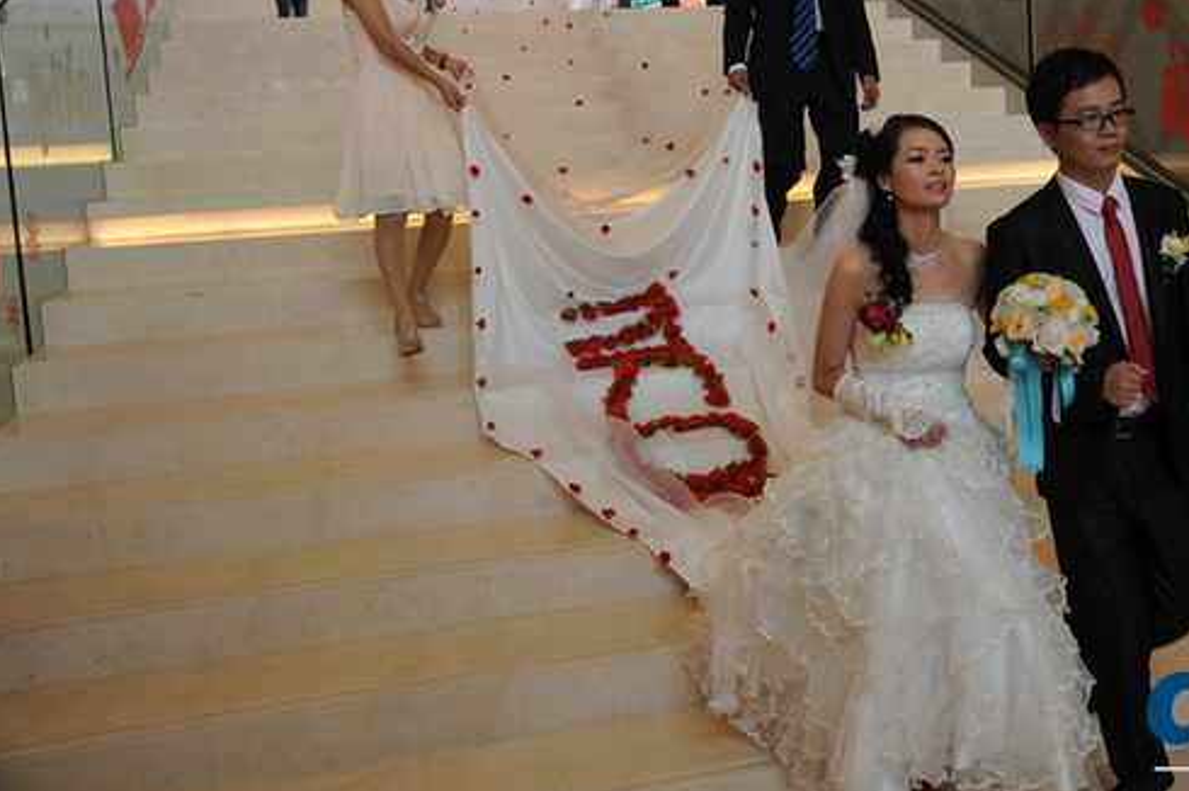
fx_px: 1419
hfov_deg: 44.4
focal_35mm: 43
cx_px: 842
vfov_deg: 30.9
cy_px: 251
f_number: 6.3
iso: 500
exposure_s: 1/60
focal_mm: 30
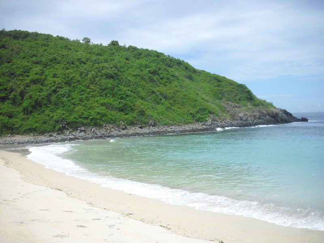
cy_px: 122
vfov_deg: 37.7
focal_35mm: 38
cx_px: 162
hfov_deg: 49.0
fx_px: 356
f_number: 8
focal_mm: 6.2
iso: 100
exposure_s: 1/320
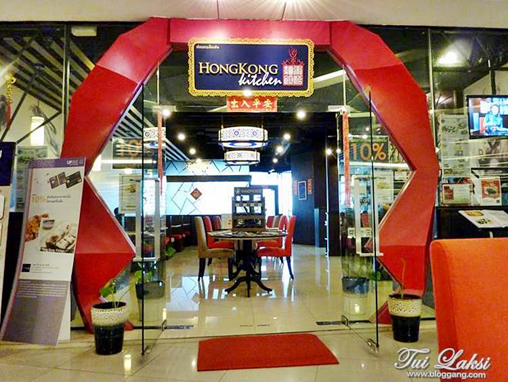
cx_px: 254
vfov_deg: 54.9
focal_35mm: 25
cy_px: 191
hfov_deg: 69.4
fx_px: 367
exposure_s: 1/25
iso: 400
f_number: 3.3
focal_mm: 4.1
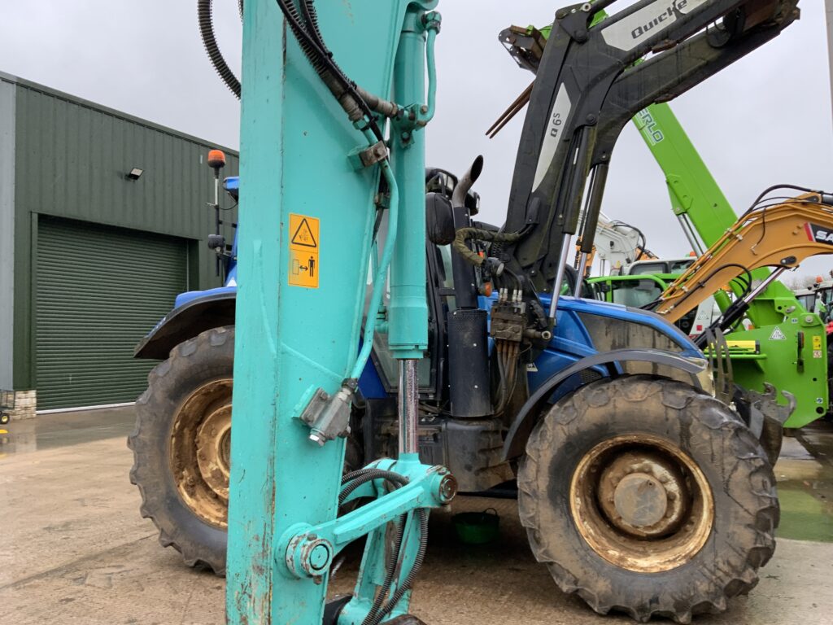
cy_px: 312
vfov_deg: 48.2
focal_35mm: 29
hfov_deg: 61.7
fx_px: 698
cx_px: 416
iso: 64
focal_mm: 3
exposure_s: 1/122
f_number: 1.8
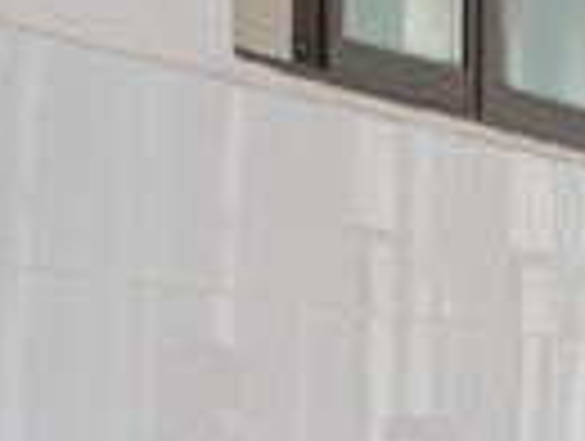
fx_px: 4300
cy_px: 601
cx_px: 1782
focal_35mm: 254
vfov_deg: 5.8
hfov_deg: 7.0
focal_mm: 43
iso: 1600
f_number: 4
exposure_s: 1/160
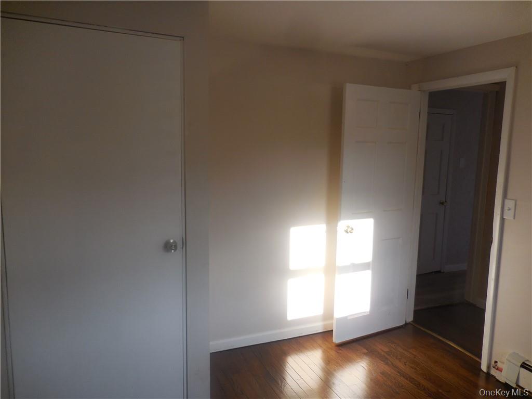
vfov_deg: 54.9
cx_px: 266
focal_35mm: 25
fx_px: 384
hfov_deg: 69.4
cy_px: 200
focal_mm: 4.5
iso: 125
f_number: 3.3
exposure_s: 1/80
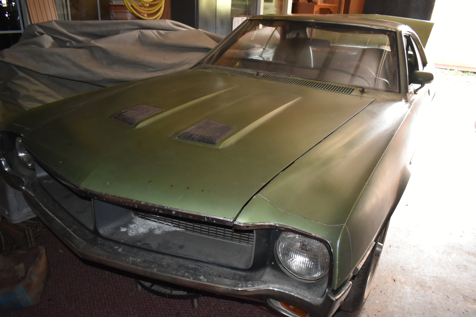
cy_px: 158
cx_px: 238
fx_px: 357
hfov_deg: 67.4
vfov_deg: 47.9
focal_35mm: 27
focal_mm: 18
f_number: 3.5
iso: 1400
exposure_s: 1/60
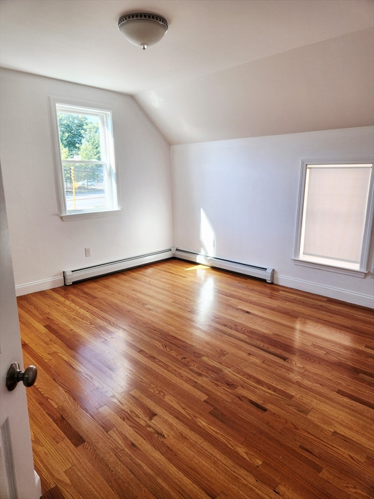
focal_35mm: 23
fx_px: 331
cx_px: 187
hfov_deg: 58.9
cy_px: 250
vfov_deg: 73.9
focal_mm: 5.4
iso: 40
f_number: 1.8
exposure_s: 1/120
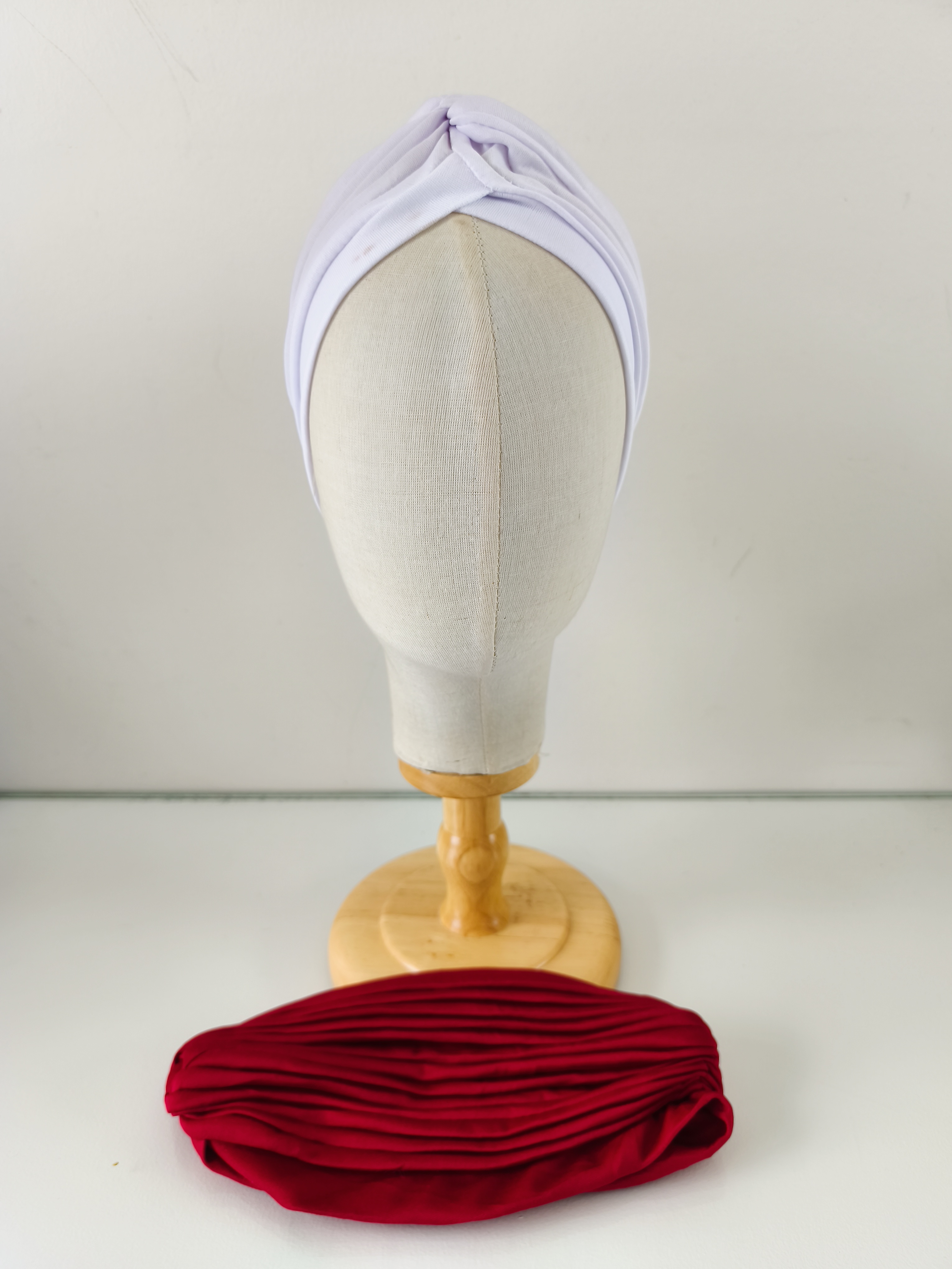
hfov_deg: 58.9
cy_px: 634
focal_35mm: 23
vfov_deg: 73.9
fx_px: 843
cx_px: 476
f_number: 1.65
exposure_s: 1/20
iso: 50
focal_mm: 6.14
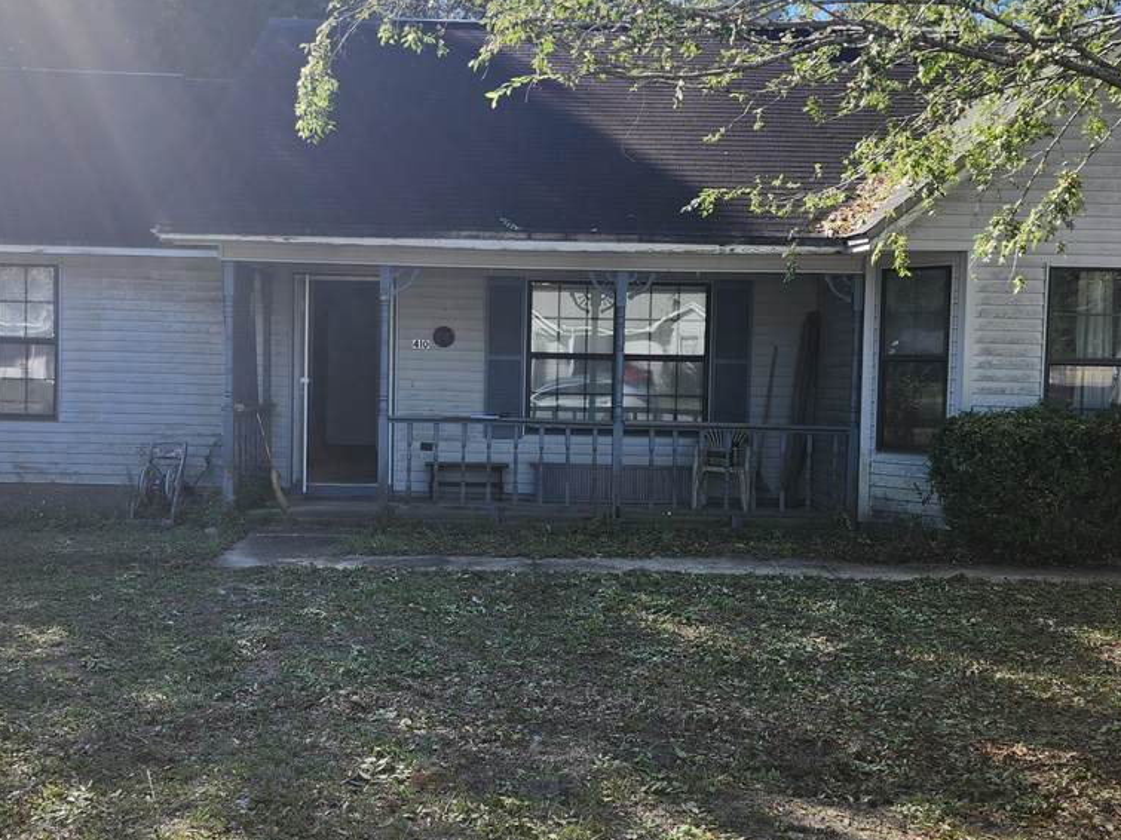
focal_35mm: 39
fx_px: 1263
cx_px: 542
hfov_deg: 47.9
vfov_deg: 36.8
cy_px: 447
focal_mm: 5.54
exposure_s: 1/458
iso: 25
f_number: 1.8
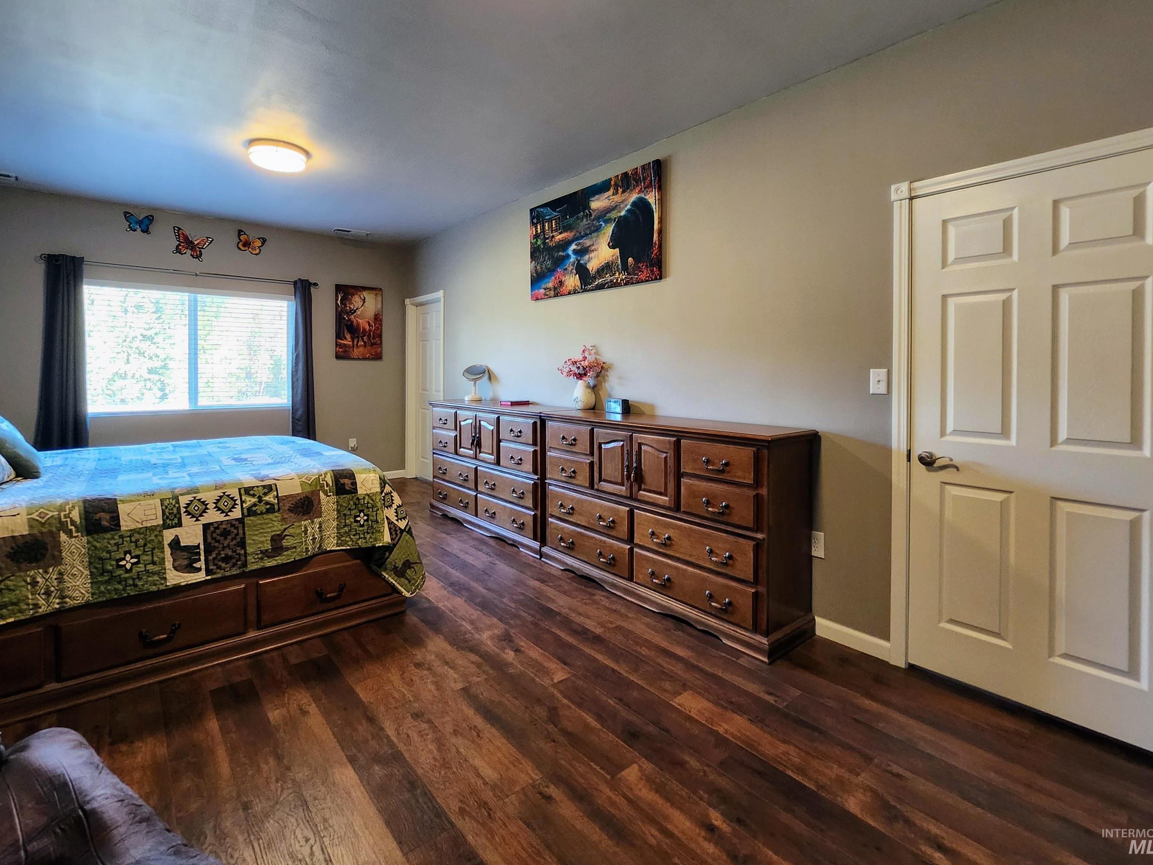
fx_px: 500
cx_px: 537
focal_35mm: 15
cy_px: 379
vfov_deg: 81.4
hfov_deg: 98.0
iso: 320
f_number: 2.2
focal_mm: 1.74
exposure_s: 1/40
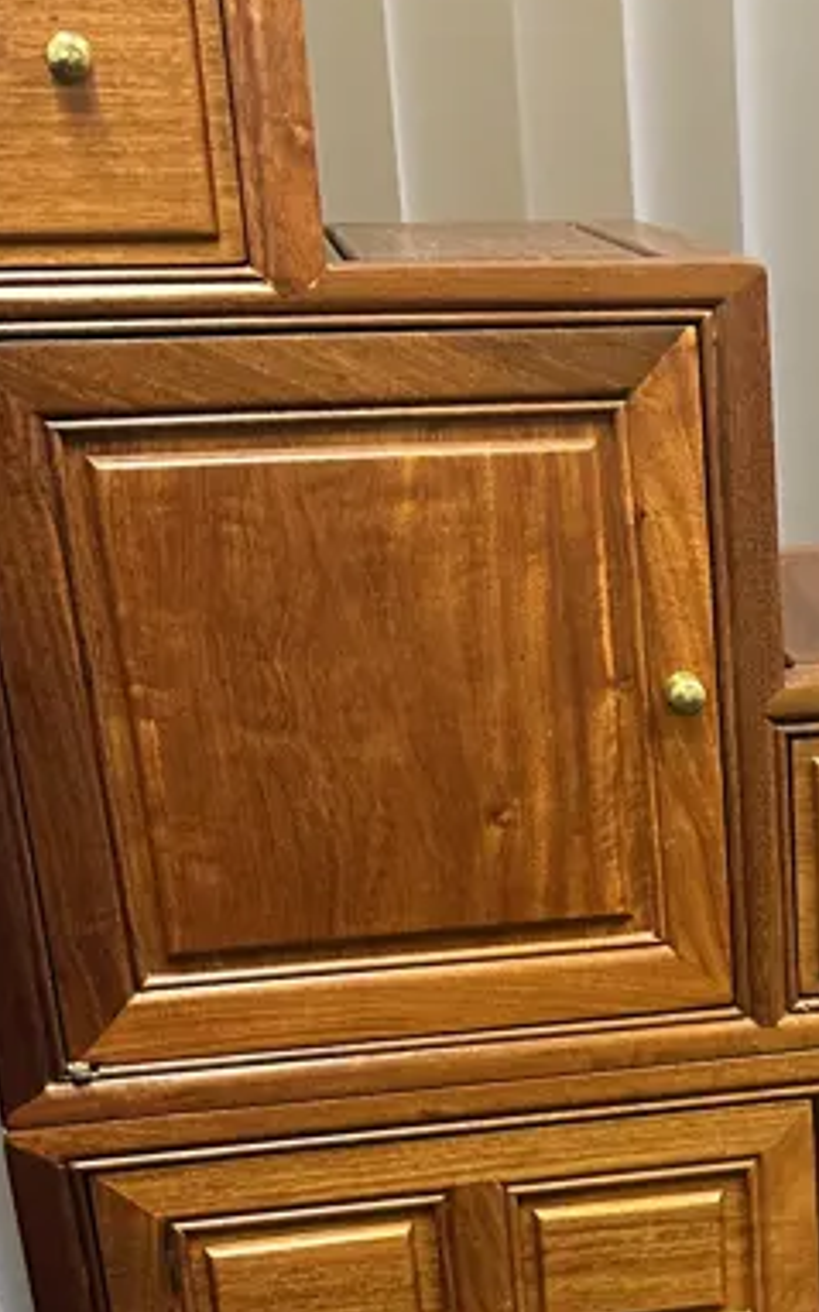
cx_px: 1031
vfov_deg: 29.2
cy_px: 1127
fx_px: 2431
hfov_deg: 18.0
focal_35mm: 68
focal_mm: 6.86
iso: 400
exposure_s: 1/50
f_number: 1.78
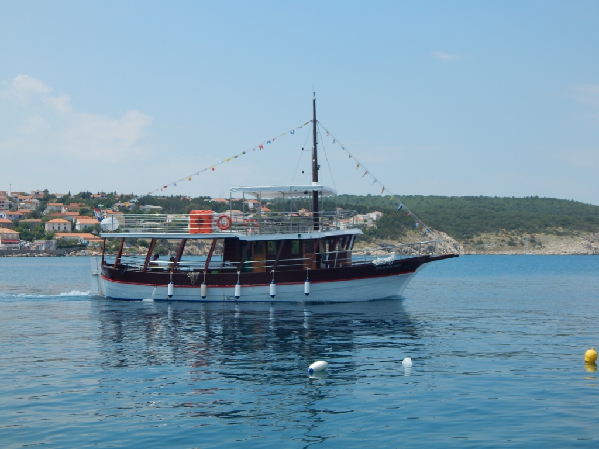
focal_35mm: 54
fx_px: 934
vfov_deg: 27.0
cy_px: 224
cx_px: 300
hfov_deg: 35.5
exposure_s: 1/400
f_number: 7.6
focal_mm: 9.7
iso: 125
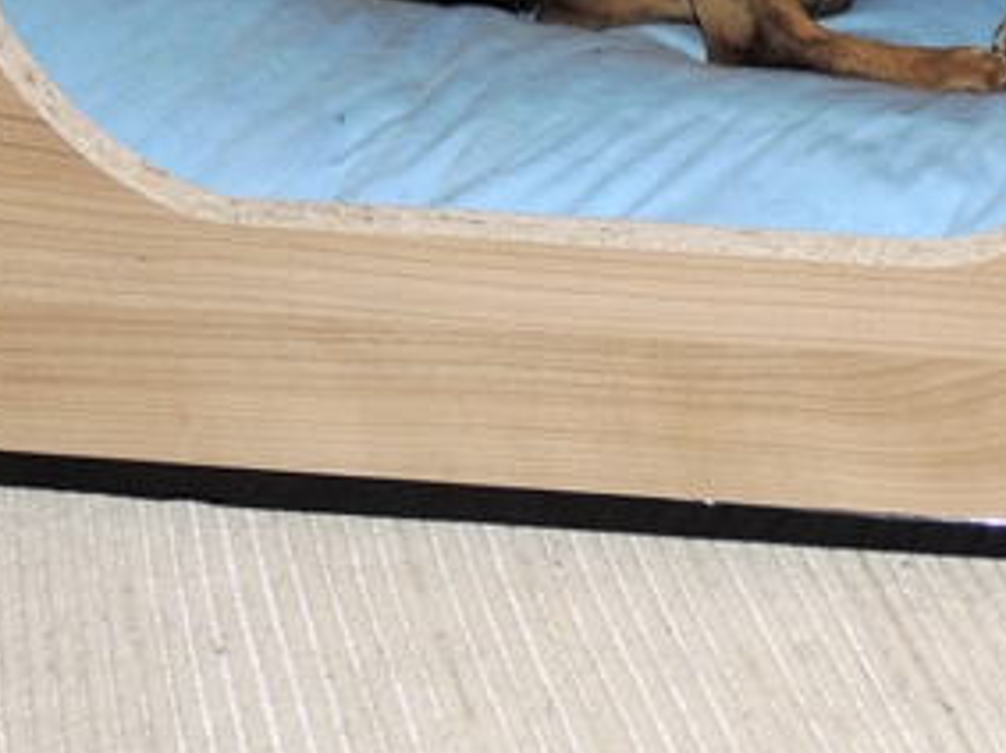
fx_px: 2876
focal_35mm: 99
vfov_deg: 14.5
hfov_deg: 19.5
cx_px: 906
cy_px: -94
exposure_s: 1/30
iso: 200
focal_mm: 7.1
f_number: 3.3
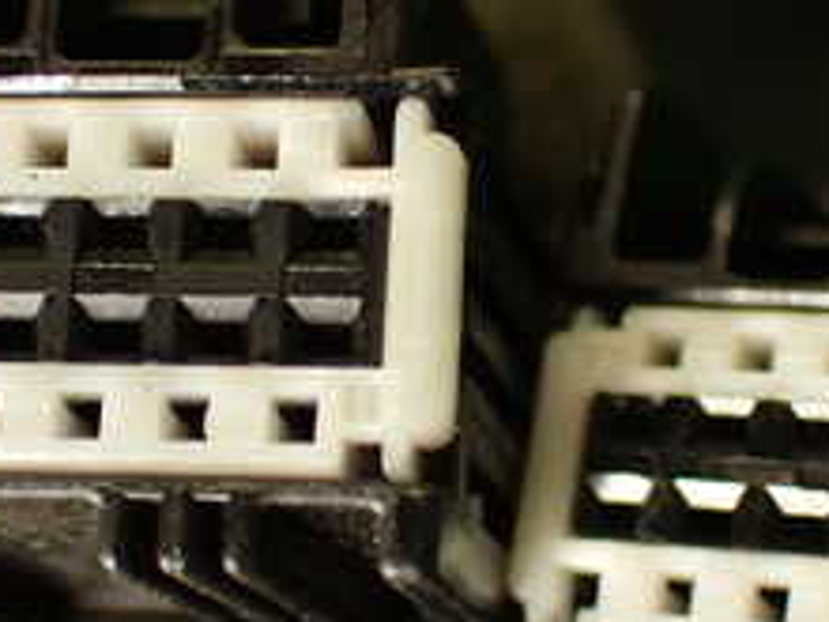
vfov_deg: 13.2
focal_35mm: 112
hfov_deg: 17.6
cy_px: 366
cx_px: 475
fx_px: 2682
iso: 200
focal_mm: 7.31
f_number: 2.8
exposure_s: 1/50
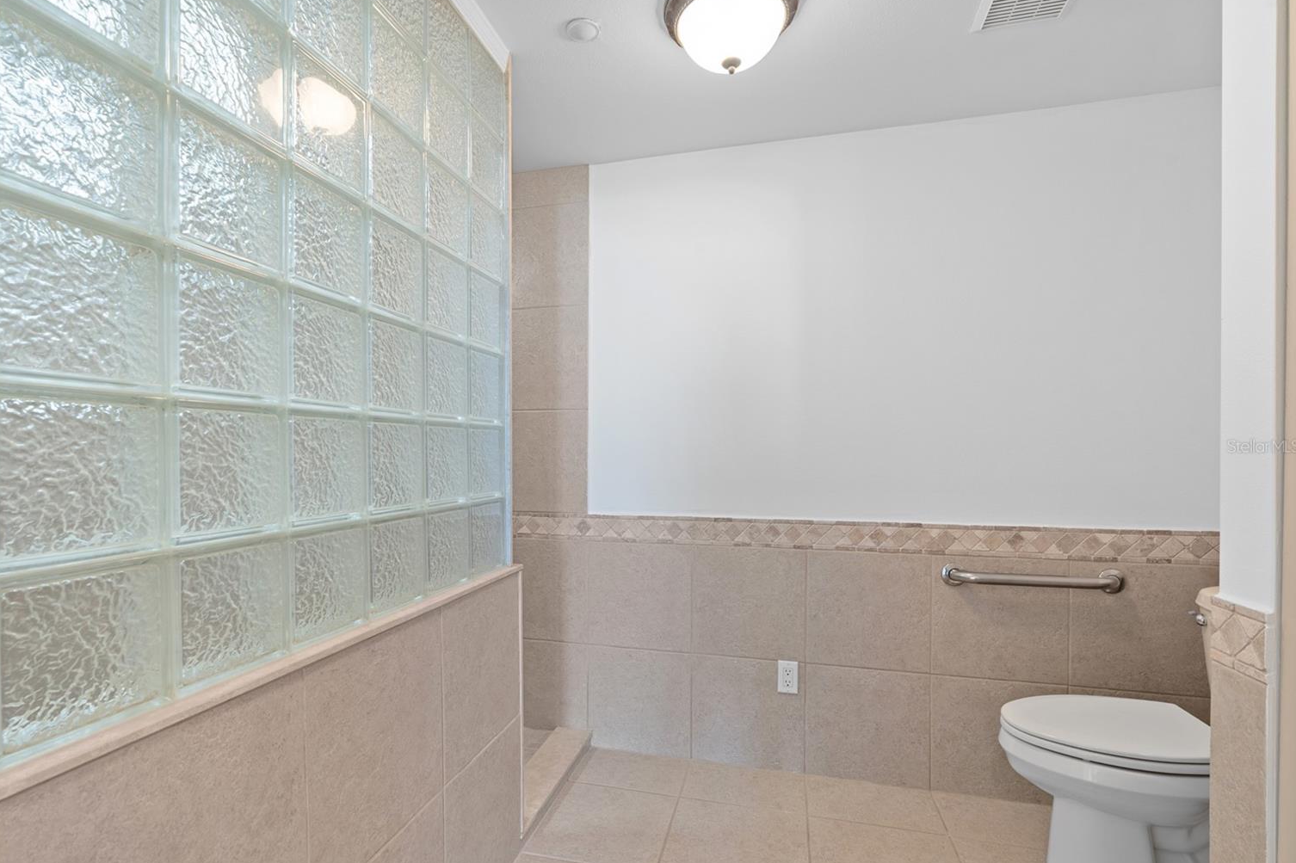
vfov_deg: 70.4
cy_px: 446
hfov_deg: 93.2
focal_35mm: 17
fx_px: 612
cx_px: 615
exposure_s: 2.5
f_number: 9
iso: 250
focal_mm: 16
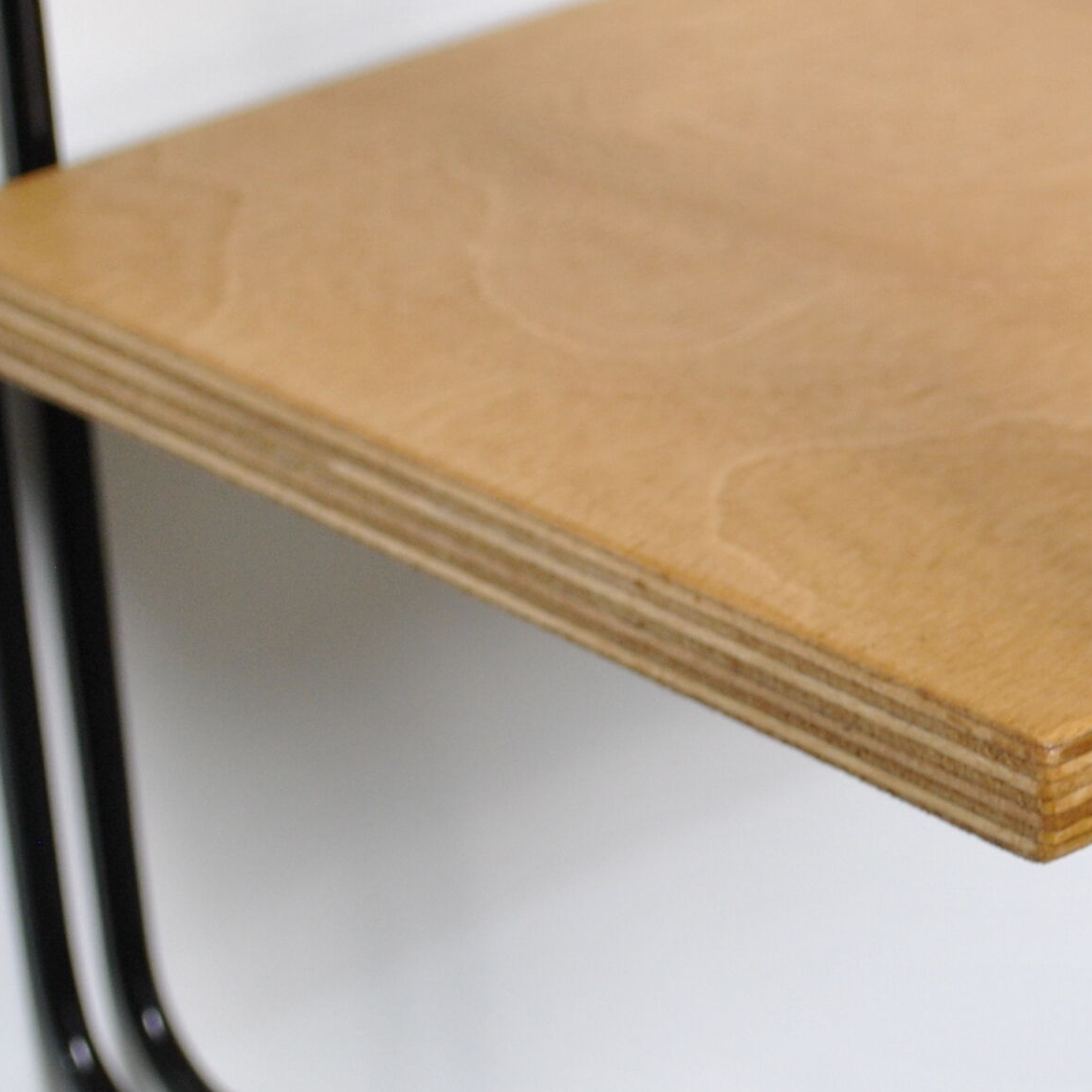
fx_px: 5425
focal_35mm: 152
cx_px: 1124
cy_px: 699
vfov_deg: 11.5
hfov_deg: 11.4
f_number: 5
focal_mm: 36
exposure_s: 1/30
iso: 360
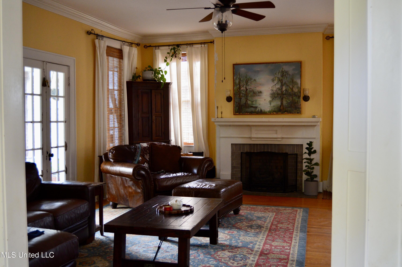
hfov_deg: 49.6
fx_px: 435
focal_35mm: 39
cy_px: 134
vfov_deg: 34.1
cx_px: 201
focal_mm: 26
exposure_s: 1/40
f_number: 4
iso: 800
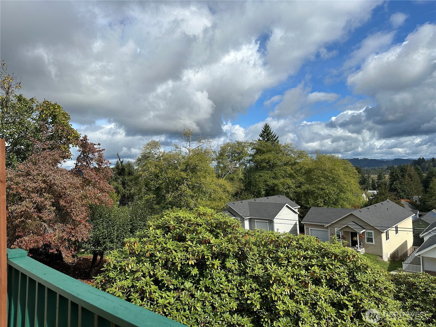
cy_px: 164
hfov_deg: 71.6
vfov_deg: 56.8
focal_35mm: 24
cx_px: 218
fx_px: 302
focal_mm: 6.86
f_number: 1.78
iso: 80
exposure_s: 1/6211
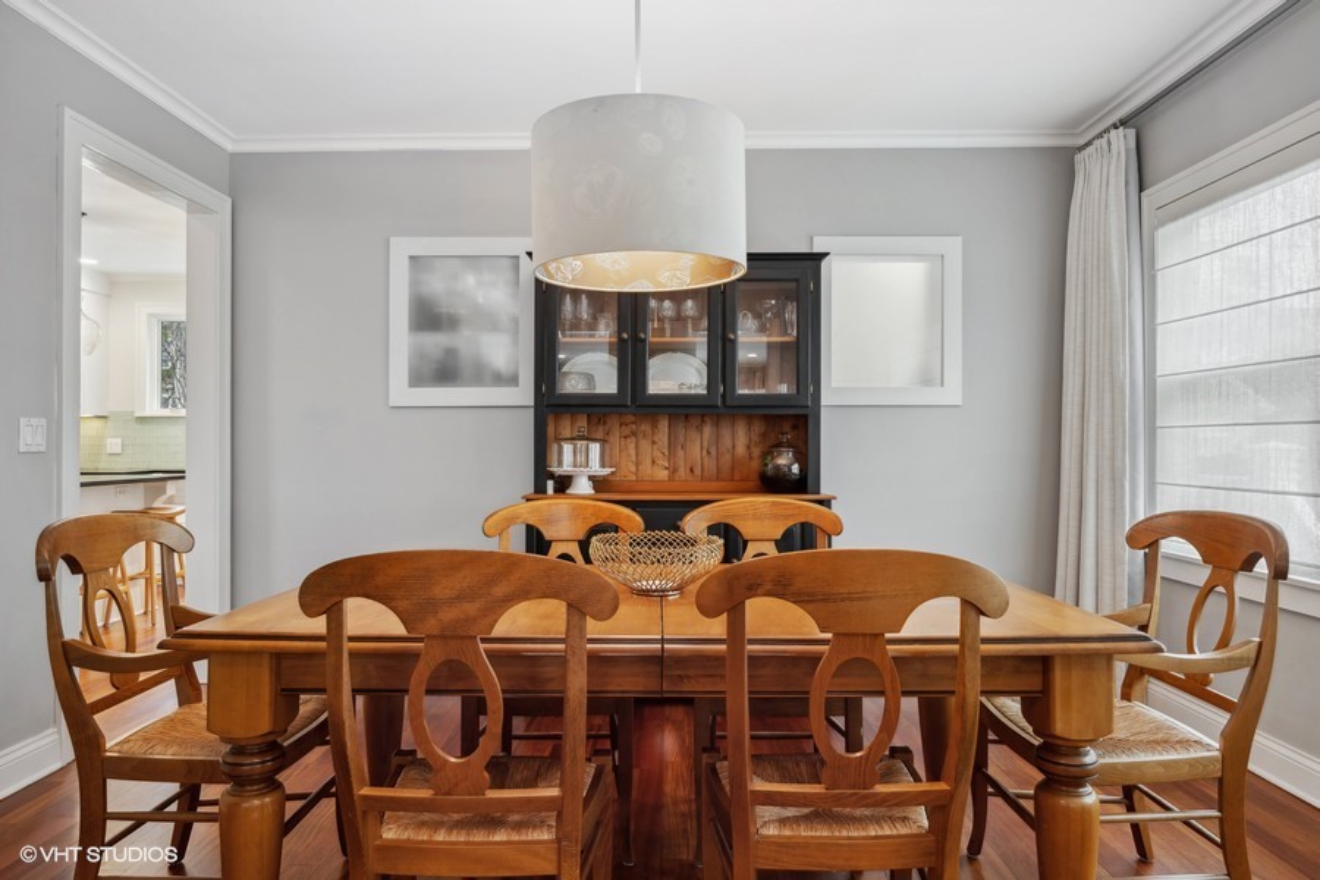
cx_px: 660
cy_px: 440
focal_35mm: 22
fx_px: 788
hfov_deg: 79.9
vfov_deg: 58.3
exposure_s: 1/2
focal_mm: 21.5
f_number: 9.5
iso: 200
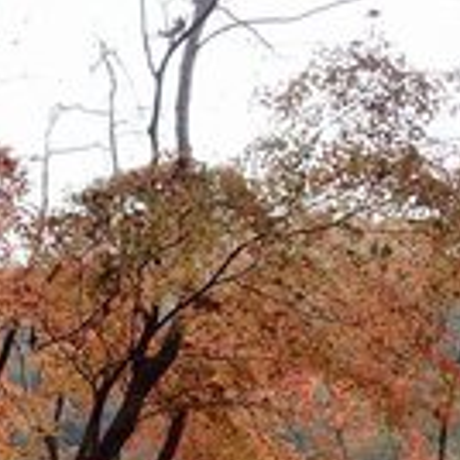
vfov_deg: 24.3
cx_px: 55
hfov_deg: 25.4
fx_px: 992
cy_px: 511
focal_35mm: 66
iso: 100
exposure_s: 1/200
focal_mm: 4.5
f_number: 2.8
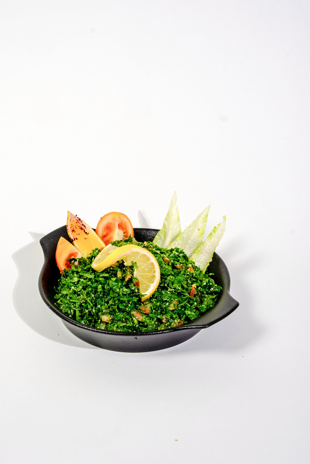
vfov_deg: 25.4
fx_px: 1033
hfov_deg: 17.1
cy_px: 230
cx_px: 135
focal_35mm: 80
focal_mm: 70
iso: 640
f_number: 10
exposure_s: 1/100
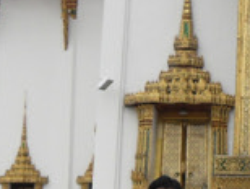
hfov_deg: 13.1
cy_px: 204
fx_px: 1049
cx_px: 333
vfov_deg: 10.2
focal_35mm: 145
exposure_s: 1/125
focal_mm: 6
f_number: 7.1
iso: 80
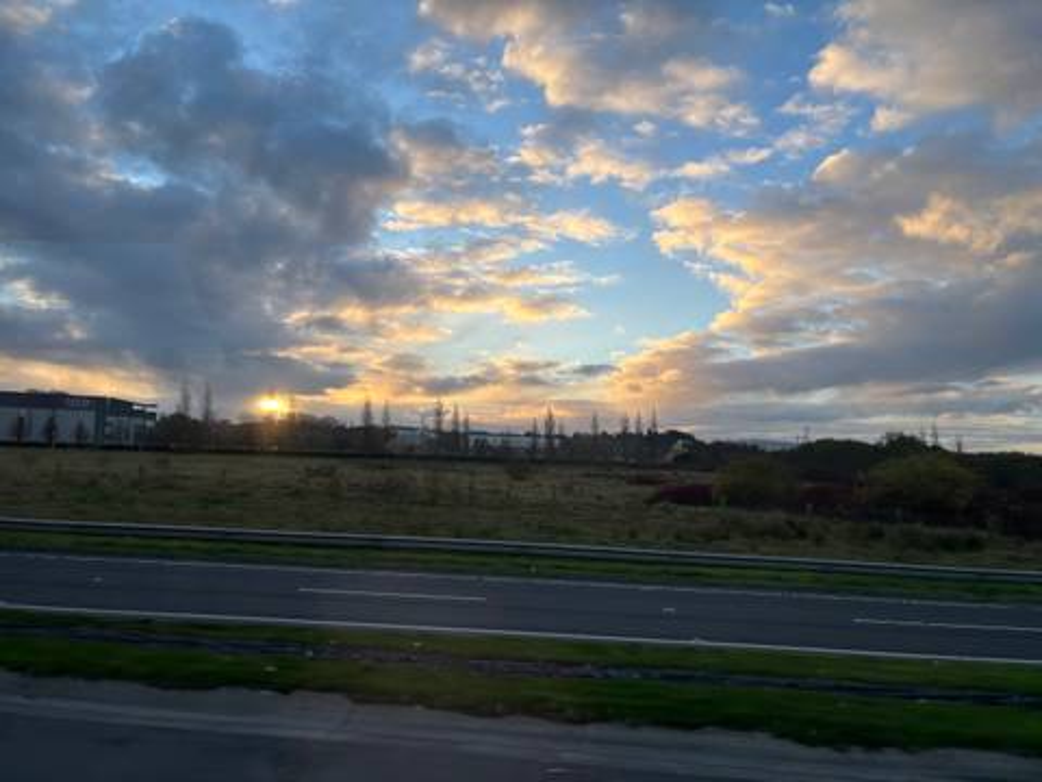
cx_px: 521
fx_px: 783
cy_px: 391
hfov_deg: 67.3
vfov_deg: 53.1
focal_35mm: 26
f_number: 1.6
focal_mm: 5.96
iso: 40
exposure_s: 1/121
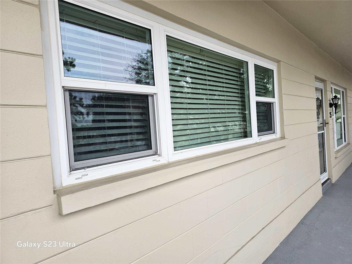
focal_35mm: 23
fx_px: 234
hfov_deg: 73.9
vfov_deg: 58.9
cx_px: 176
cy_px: 132
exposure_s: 1/183
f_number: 1.7
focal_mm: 6.3
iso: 10
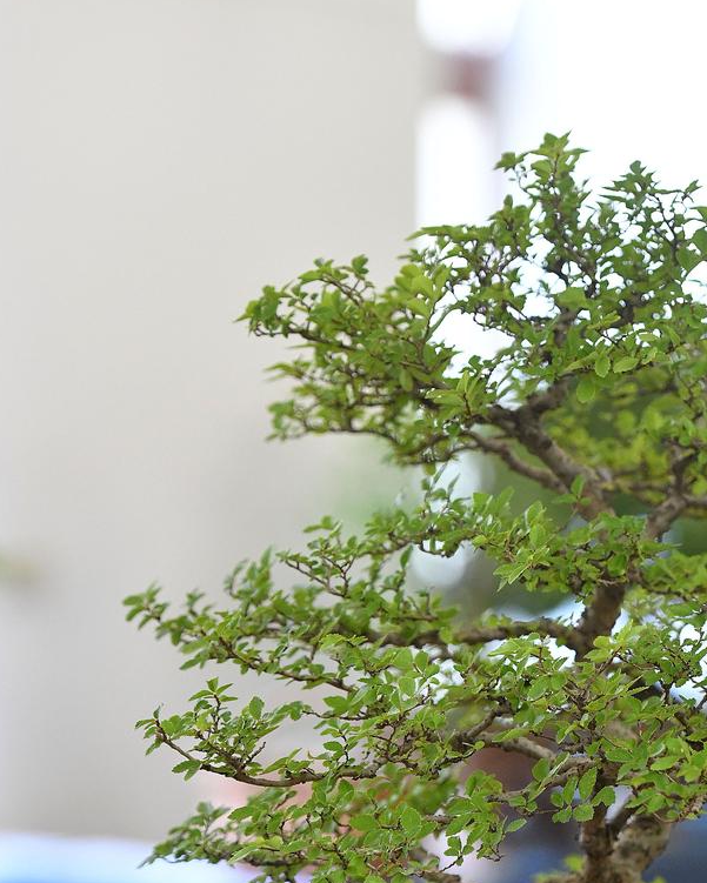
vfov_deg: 8.3
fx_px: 6067
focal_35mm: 232
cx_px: 621
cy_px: 757
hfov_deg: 6.7
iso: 2000
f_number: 5
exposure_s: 1/250
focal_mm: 116
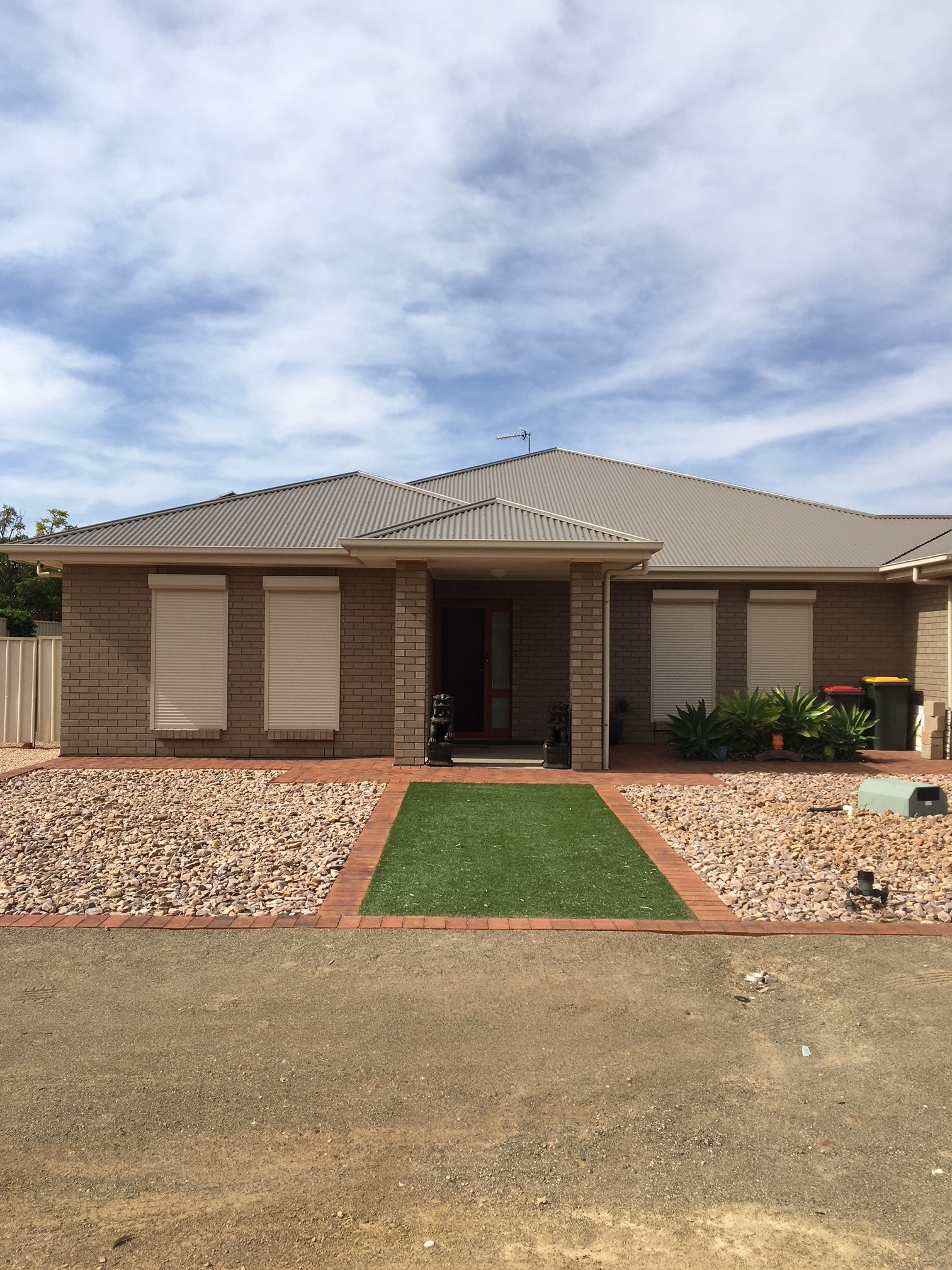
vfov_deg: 61.7
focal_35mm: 29
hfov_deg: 48.2
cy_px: 635
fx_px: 1063
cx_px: 476
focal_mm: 4.15
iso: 25
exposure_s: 1/2079
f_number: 2.2
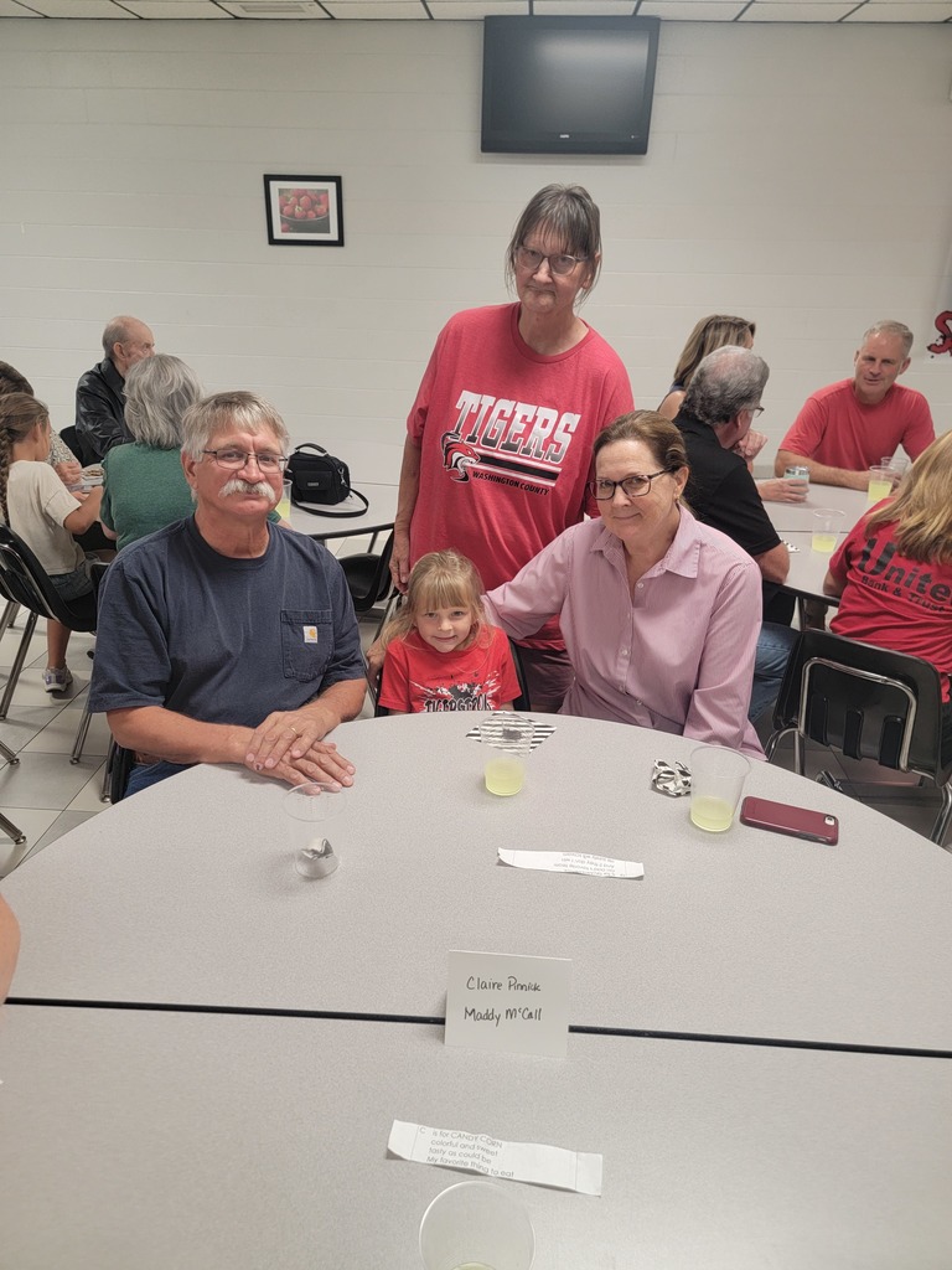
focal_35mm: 24
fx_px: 880
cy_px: 635
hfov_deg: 56.8
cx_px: 476
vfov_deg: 71.6
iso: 250
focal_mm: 6.7
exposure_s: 1/120
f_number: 1.8
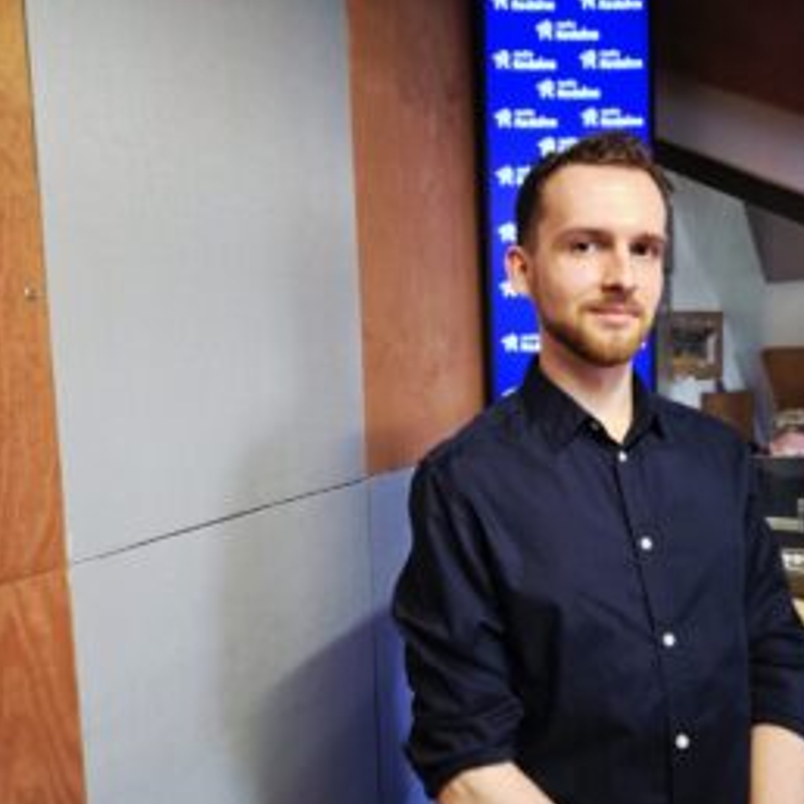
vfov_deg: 57.3
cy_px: 408
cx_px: 528
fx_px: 736
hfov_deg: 56.2
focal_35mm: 28
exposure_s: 1/50.3
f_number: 1.8
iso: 640
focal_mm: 5.4
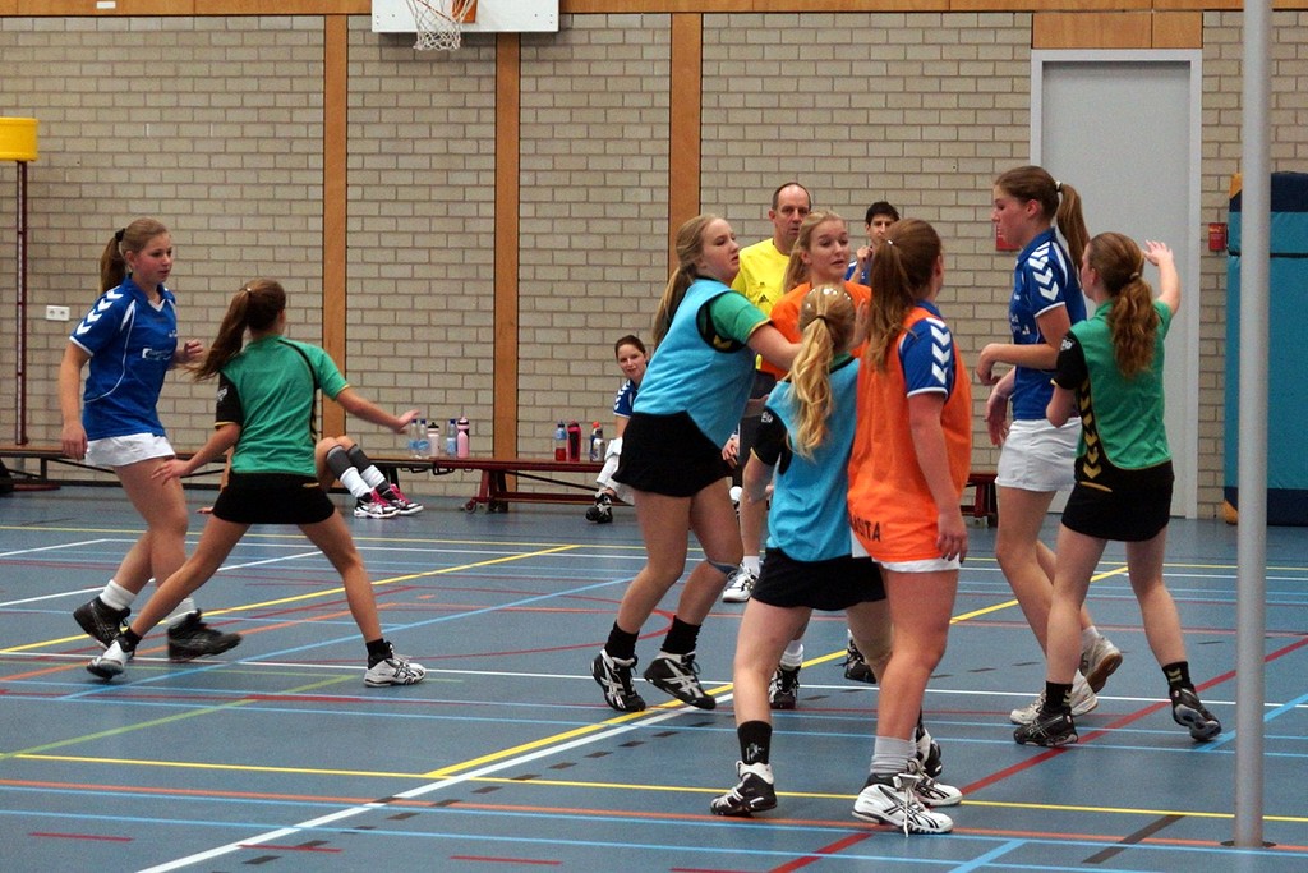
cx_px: 654
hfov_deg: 27.0
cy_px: 436
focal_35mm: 75
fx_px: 2725
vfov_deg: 18.2
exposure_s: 1/250
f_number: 2.8
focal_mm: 50
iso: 1000
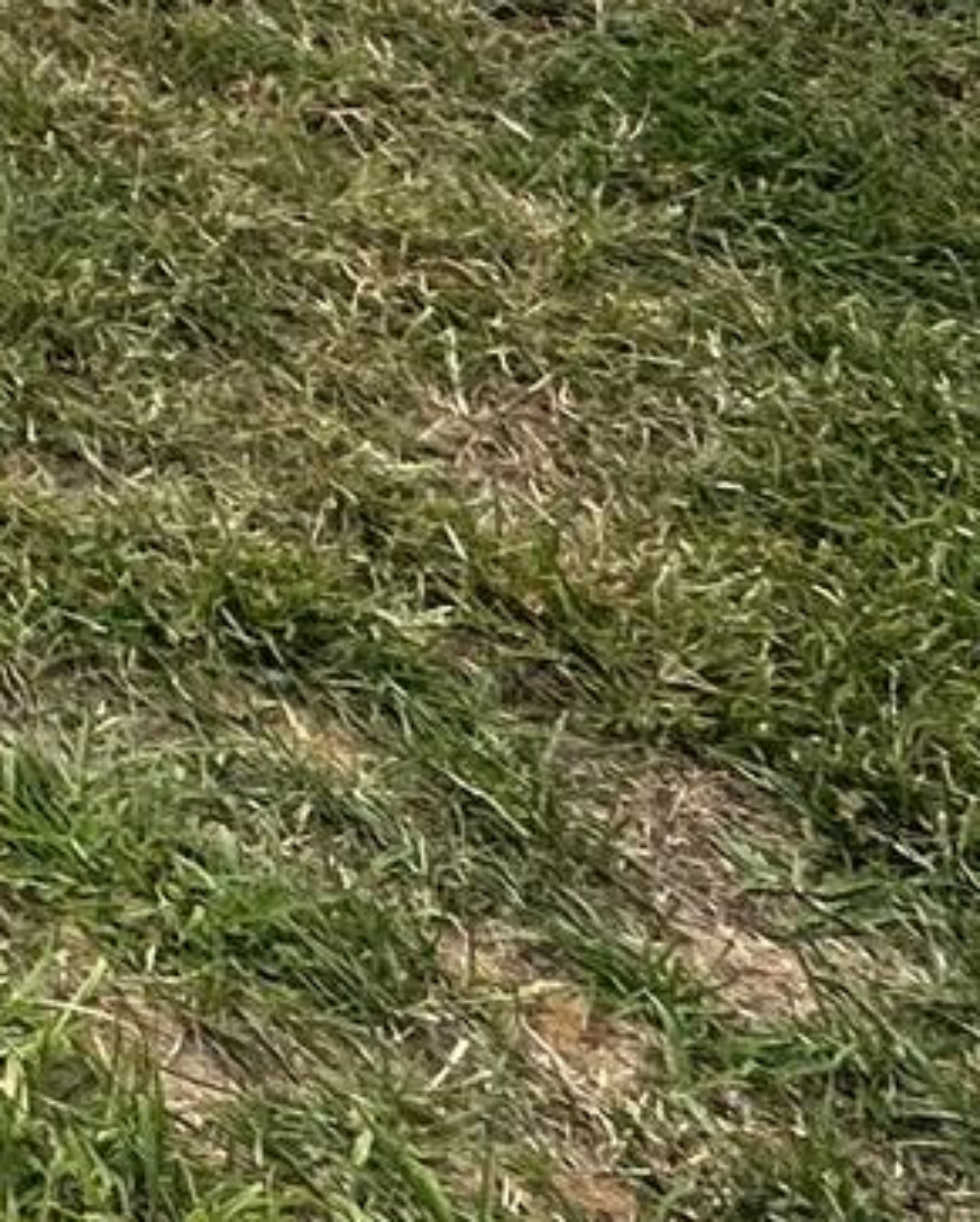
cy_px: -1155
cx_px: -1788
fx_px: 2788
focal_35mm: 77
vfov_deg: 18.0
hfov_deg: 12.1
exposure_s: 1/1618
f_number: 2.2
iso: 50
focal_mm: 2.22
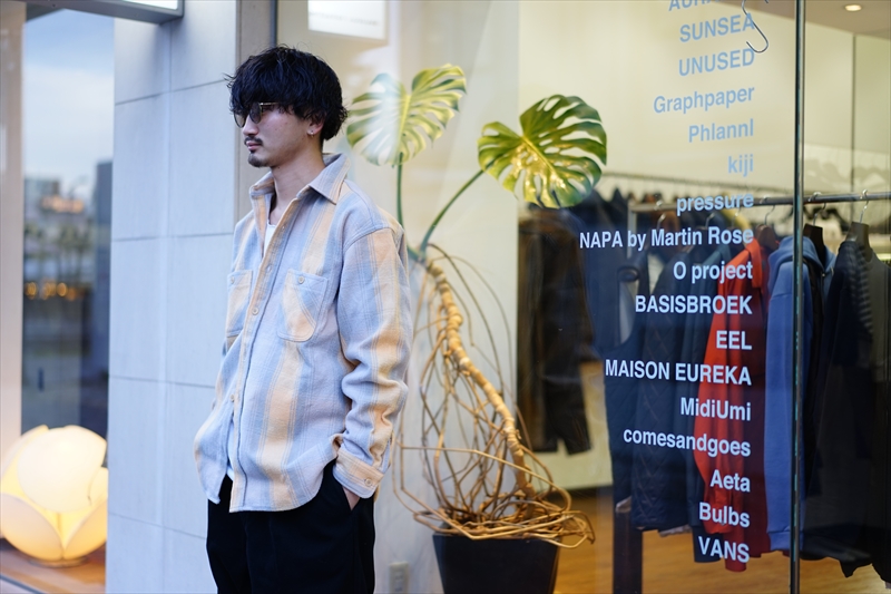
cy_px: 297
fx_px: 1361
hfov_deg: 36.3
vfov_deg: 24.6
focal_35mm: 55
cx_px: 446
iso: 125
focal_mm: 55
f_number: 1.8
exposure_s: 1/60
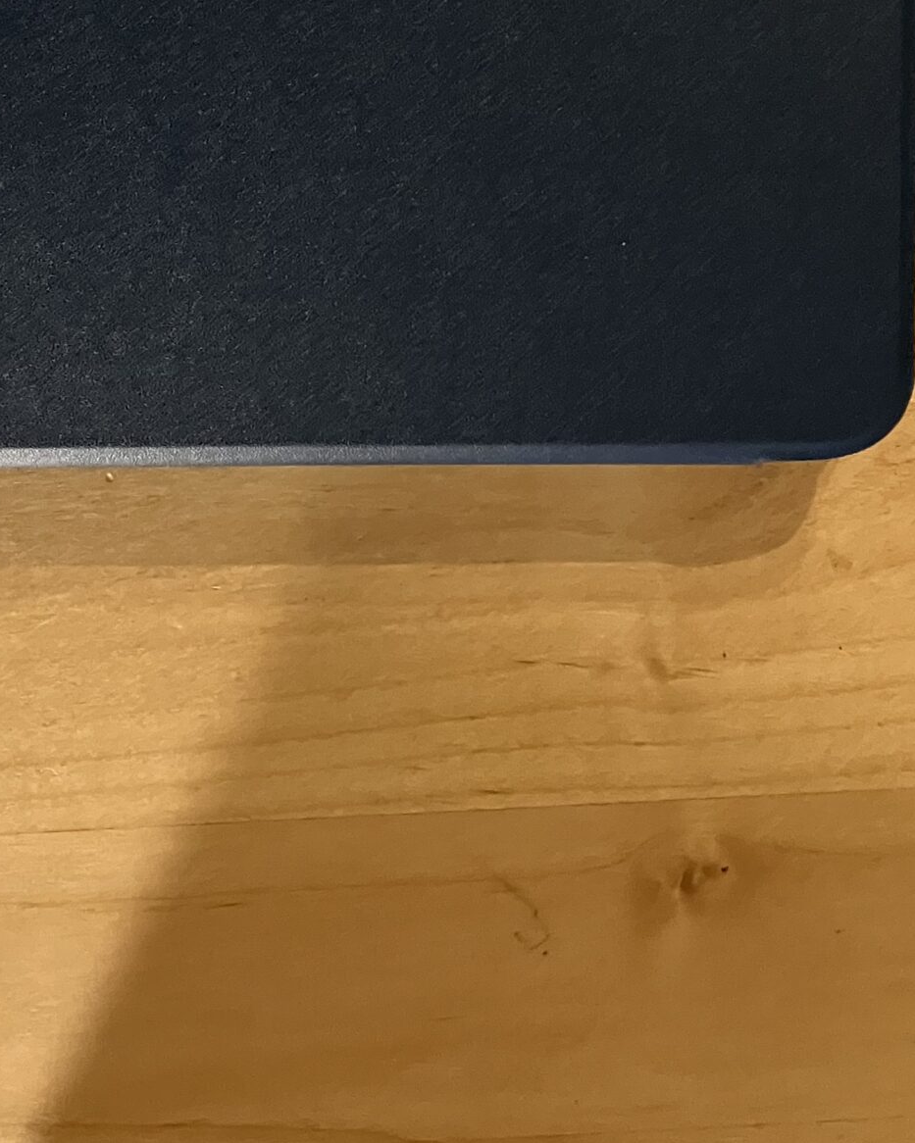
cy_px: -39
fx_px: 2031
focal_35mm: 60
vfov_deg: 29.1
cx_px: 242
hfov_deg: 25.1
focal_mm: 3.99
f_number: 1.8
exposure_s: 1/22
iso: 640
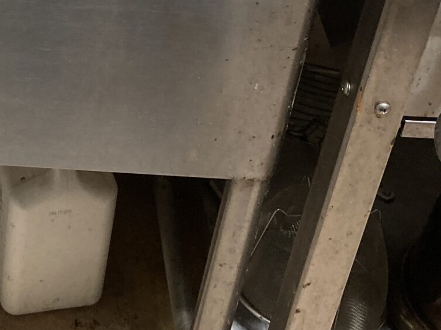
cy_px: -68
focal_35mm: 95
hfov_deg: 19.6
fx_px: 1210
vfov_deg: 15.0
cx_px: -74
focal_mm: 3.99
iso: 160
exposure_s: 1/50
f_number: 1.8
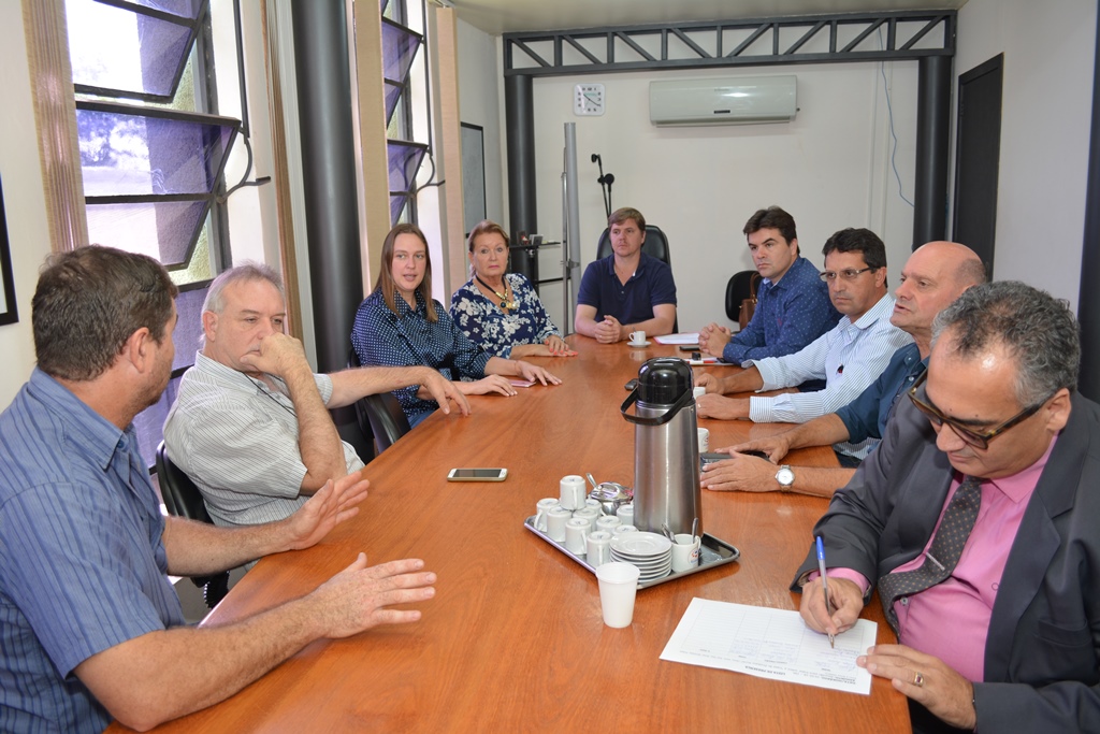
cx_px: 550
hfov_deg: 67.4
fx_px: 825
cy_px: 367
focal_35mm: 27
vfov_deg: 47.9
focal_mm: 18
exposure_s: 1/60
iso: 220
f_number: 4
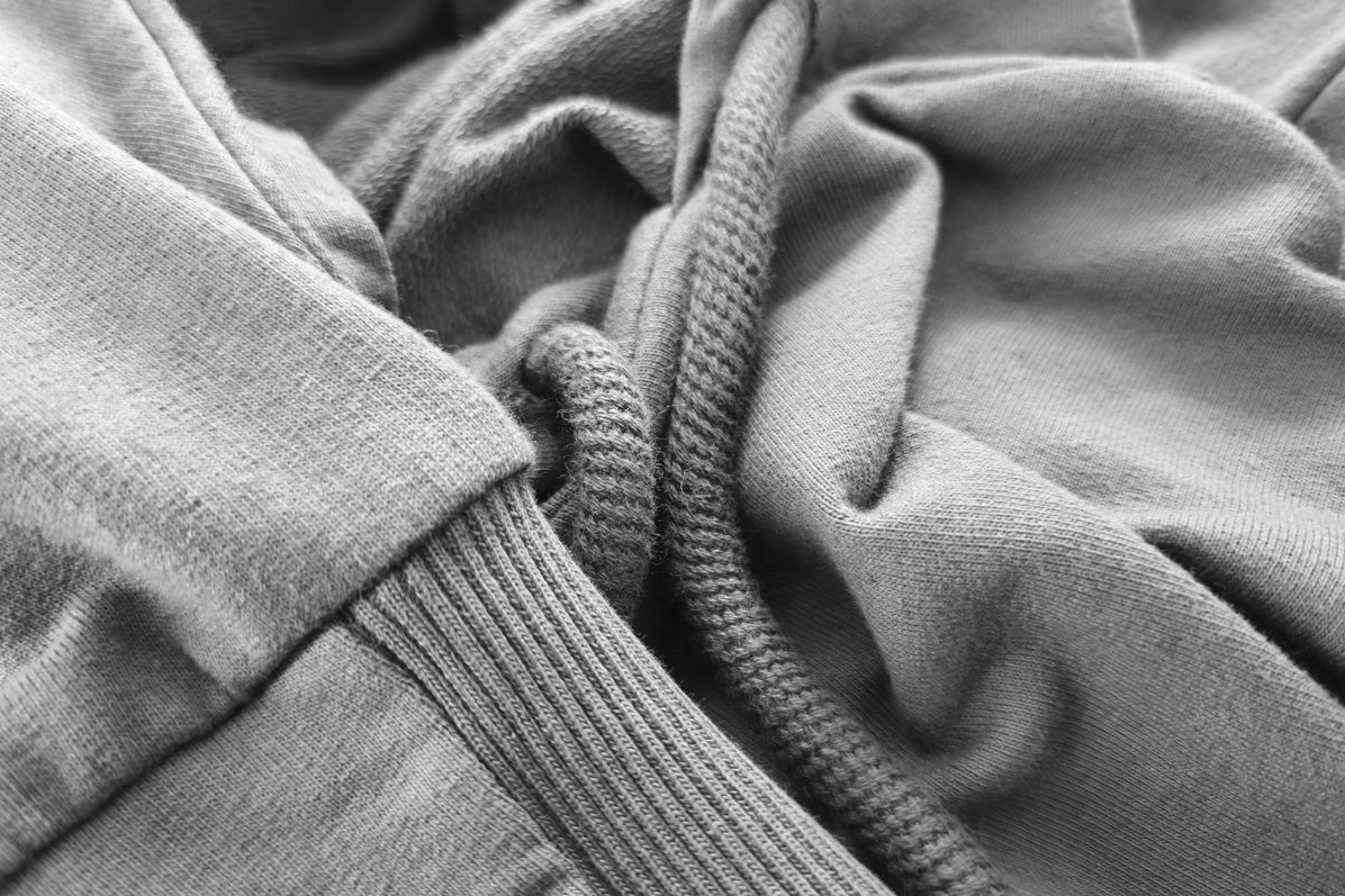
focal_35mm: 24
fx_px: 896
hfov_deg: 73.8
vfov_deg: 53.0
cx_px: 672
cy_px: 495
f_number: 1.8
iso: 400
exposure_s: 1/50
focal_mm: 5.4
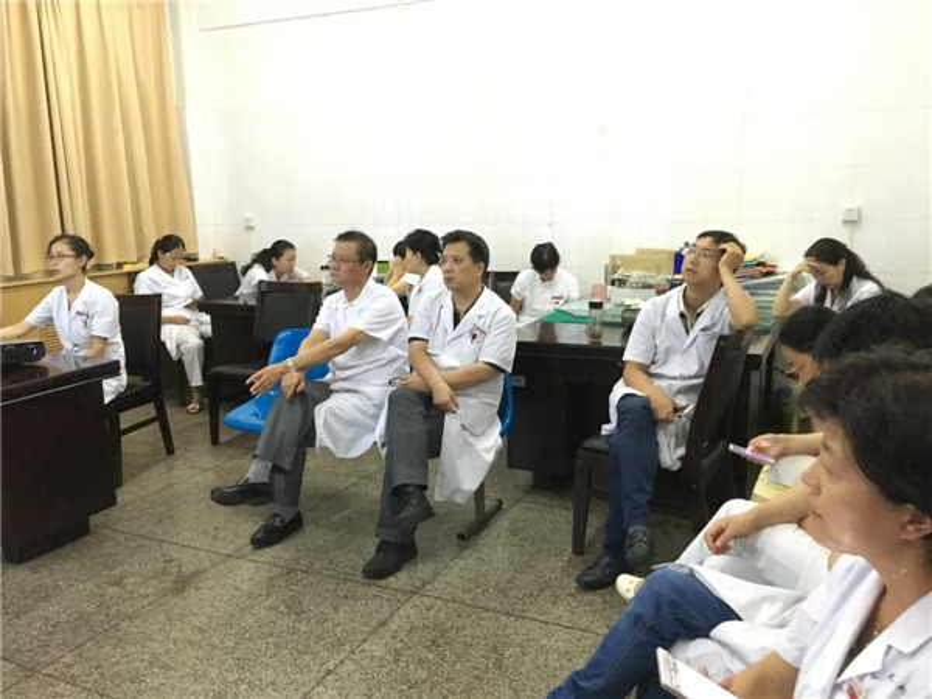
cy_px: 350
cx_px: 466
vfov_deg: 48.2
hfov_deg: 61.7
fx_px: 781
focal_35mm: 29
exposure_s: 1/17
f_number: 2.2
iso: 400
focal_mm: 4.15
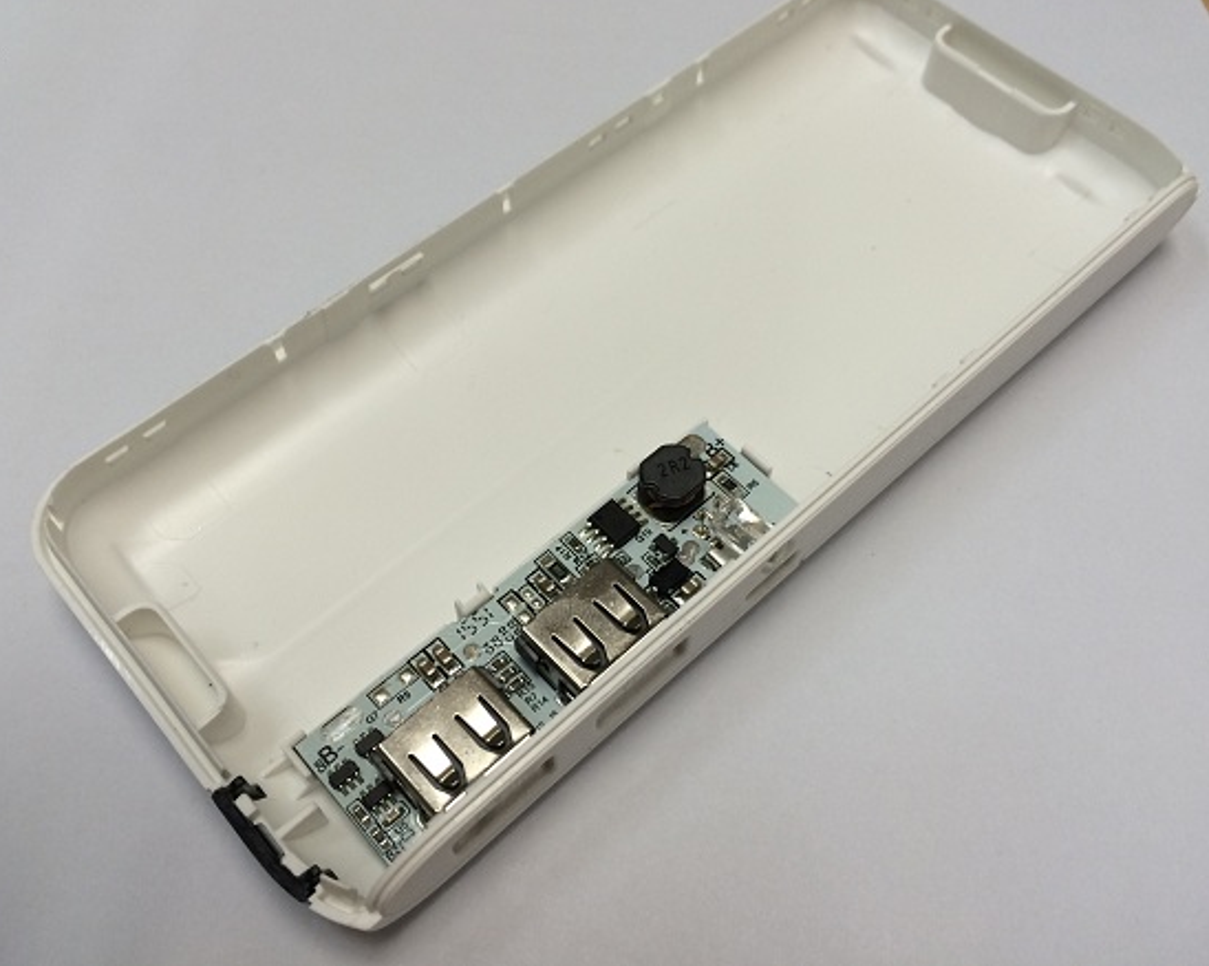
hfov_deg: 57.2
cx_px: 567
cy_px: 472
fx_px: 1109
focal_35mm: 31
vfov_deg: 47.1
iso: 32
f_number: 2.2
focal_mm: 4.15
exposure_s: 1/33
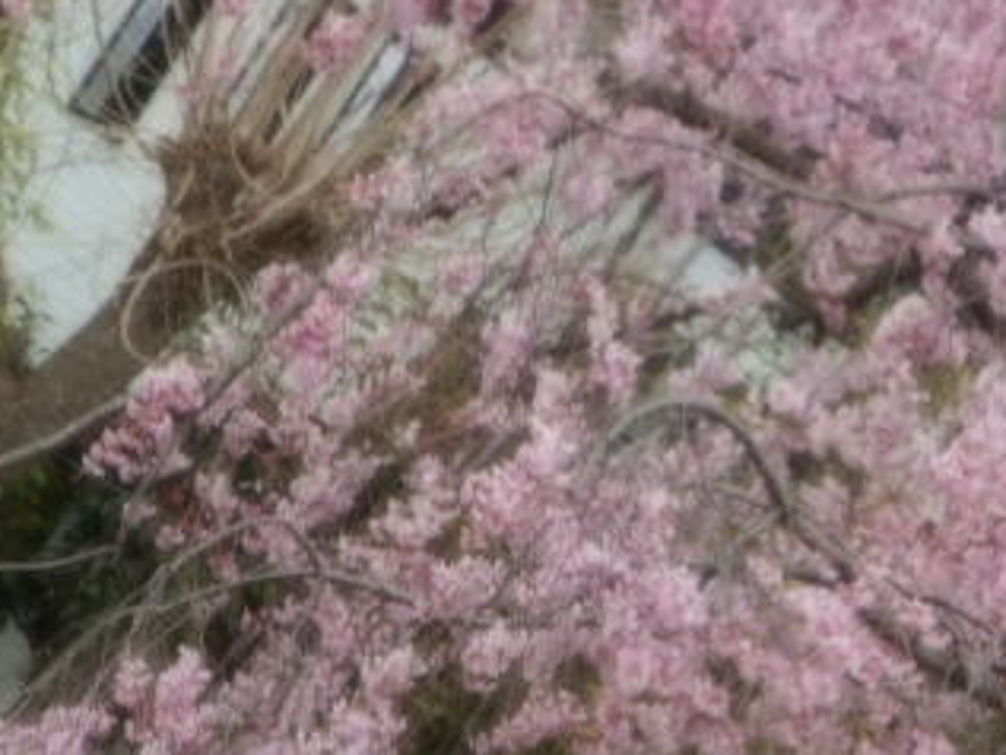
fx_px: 11745
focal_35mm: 404
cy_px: 581
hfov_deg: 4.9
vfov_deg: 3.7
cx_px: 790
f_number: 6.6
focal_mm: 36
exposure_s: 1/125
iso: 80
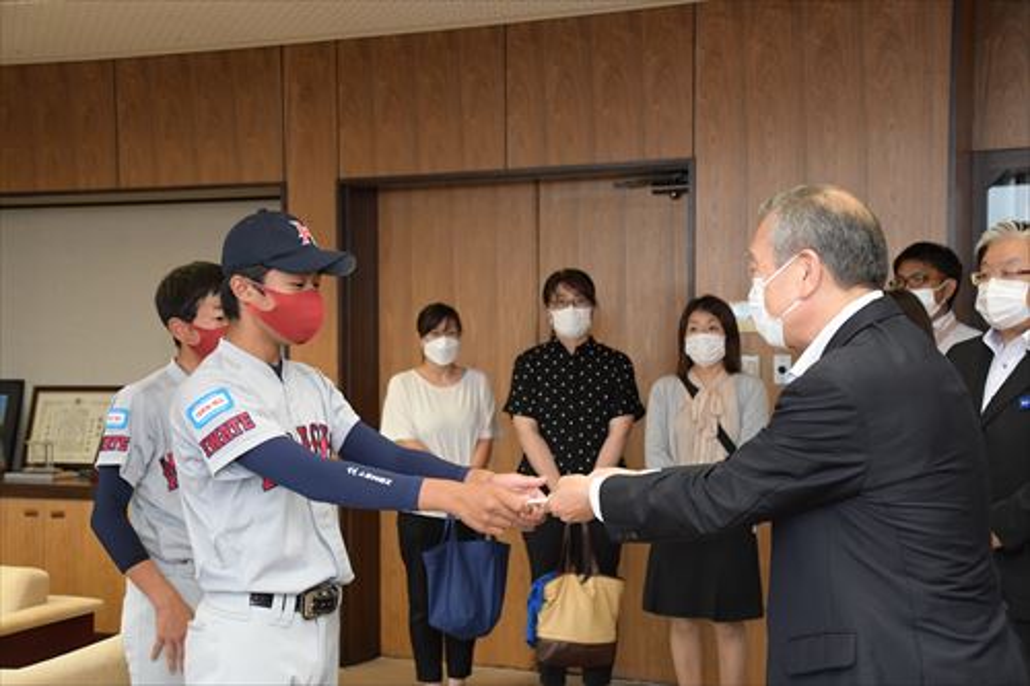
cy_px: 343
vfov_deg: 22.6
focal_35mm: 60
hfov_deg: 33.4
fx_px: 1716
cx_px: 515
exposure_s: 1/250
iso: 2500
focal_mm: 40
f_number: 5.6
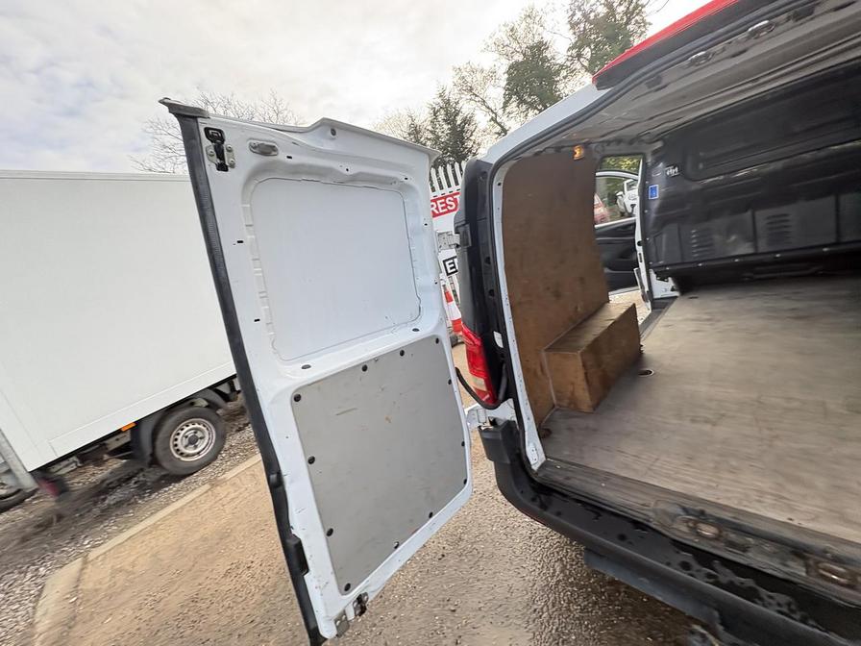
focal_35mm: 14
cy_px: 323
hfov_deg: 102.1
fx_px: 348
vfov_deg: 85.7
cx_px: 430
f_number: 2.2
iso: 50
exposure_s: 1/145
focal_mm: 2.22
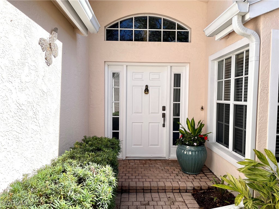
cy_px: 104
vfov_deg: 53.1
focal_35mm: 26
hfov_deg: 67.3
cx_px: 140
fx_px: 210
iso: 50
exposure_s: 1/2336
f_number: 1.6
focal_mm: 5.1
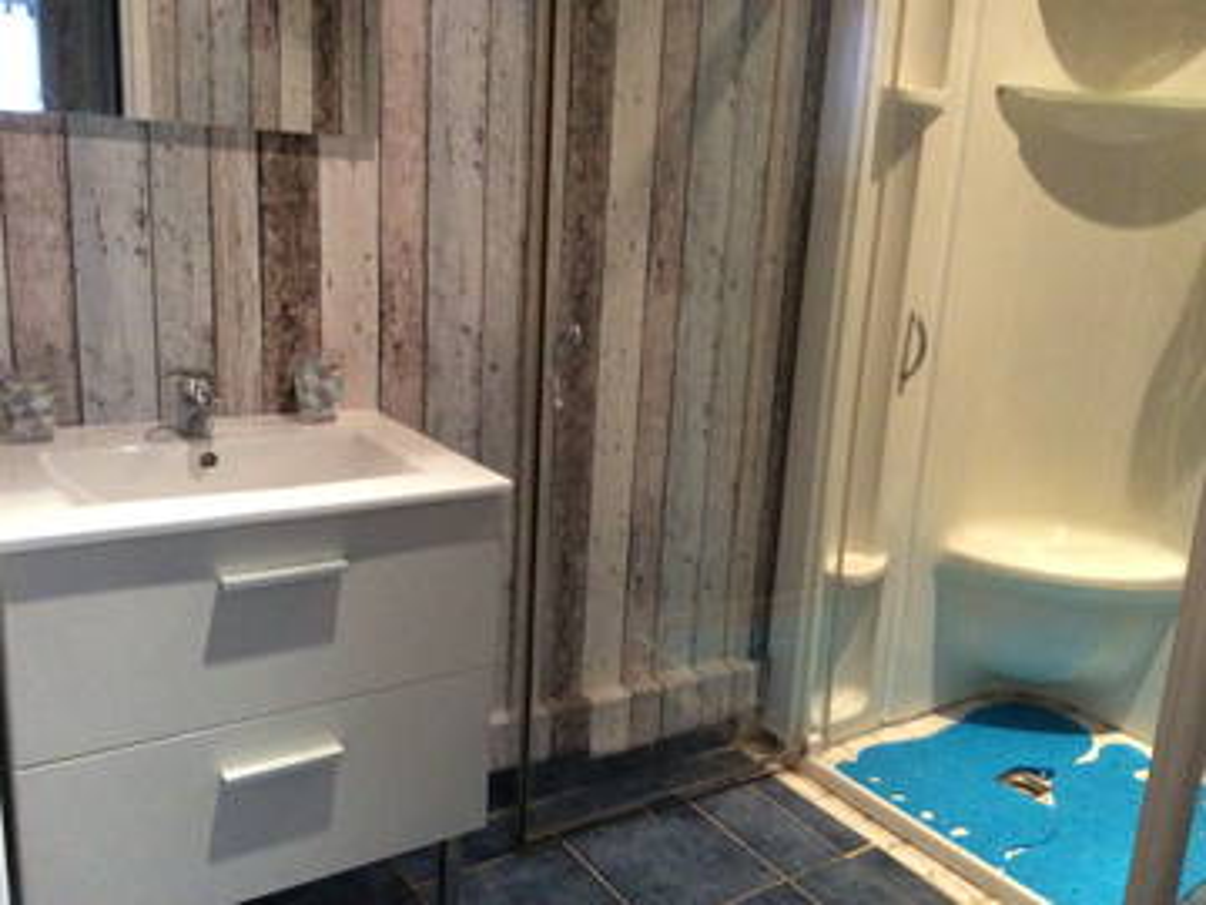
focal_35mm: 32
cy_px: 452
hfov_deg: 56.8
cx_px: 603
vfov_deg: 44.2
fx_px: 1115
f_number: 2.4
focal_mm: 3.3
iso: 400
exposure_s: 1/17
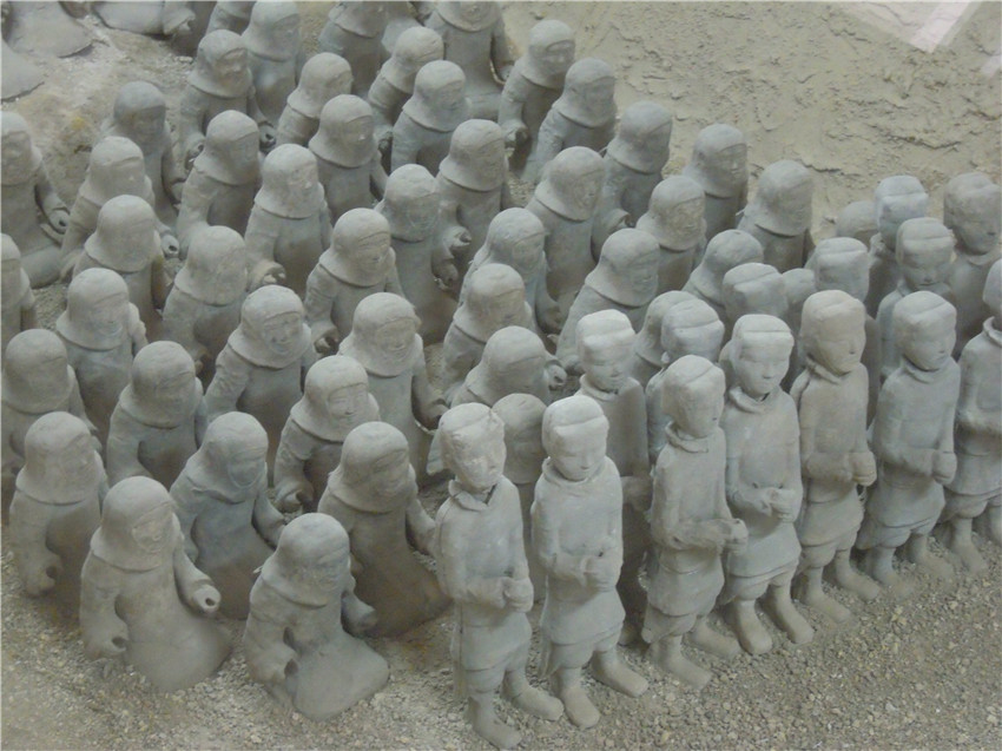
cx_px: 501
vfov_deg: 19.9
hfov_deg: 26.3
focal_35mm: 74
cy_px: 376
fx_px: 2141
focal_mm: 13.2
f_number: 4.4
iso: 800
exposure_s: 1/5
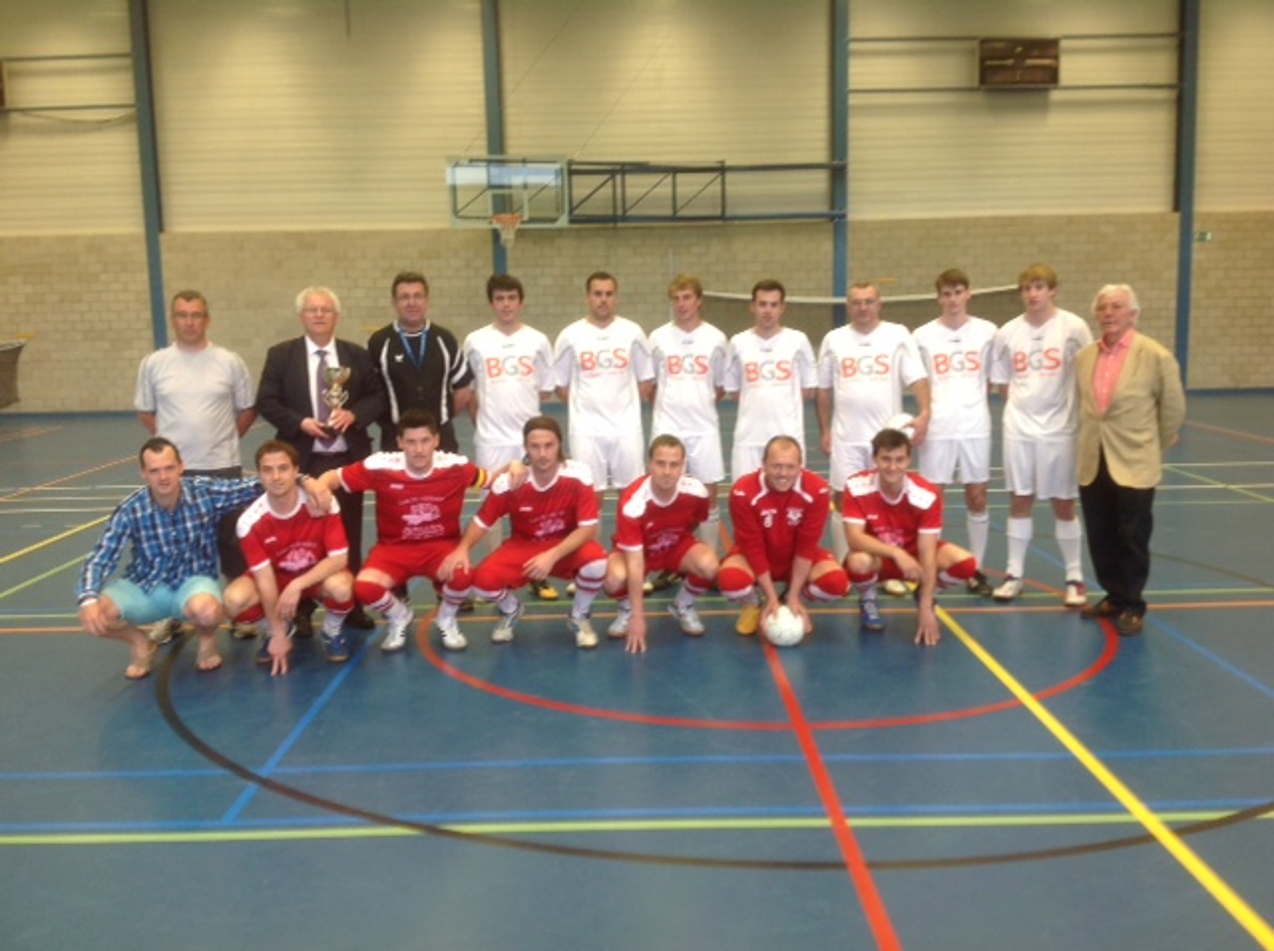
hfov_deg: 52.7
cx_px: 637
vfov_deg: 40.6
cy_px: 476
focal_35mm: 35
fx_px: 1286
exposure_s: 1/17
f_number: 2.4
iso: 50
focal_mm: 4.28
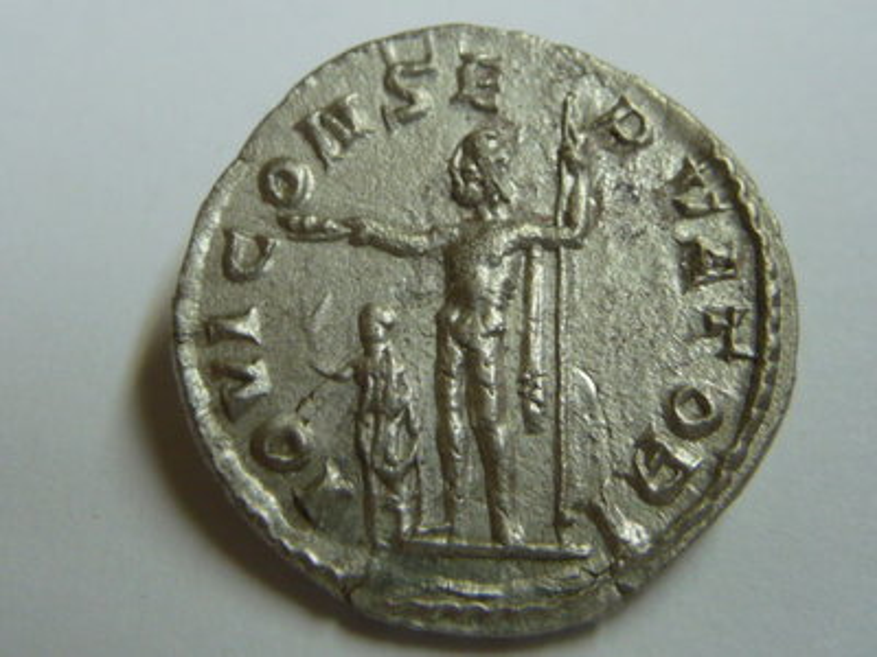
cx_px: 438
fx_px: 1267
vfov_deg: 29.1
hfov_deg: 38.2
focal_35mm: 50
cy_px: 328
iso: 125
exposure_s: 1/30
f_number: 3.4
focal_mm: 5
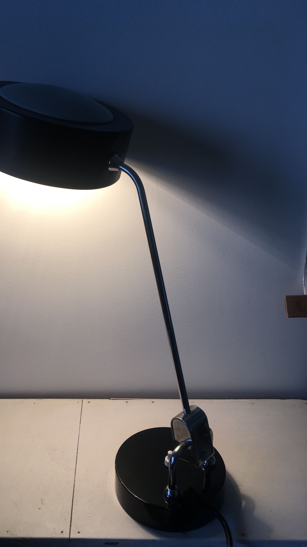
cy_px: 275
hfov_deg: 36.3
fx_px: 463
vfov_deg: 61.0
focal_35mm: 32
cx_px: 100
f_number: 2.2
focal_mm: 4.15
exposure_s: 1/100
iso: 25
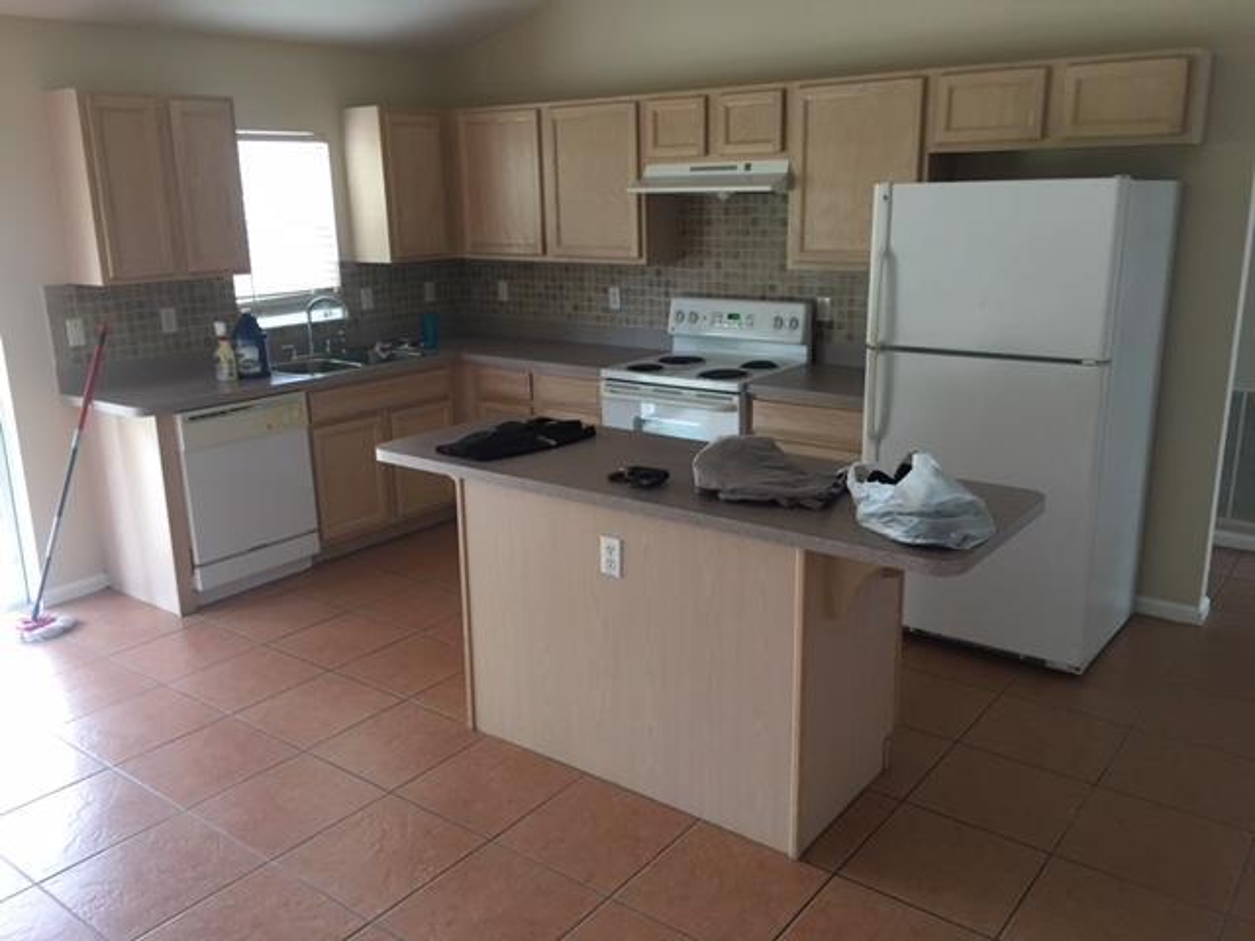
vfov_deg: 48.2
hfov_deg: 61.7
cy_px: 470
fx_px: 1051
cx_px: 628
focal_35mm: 29
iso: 125
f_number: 2.2
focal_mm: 4.15
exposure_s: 1/30
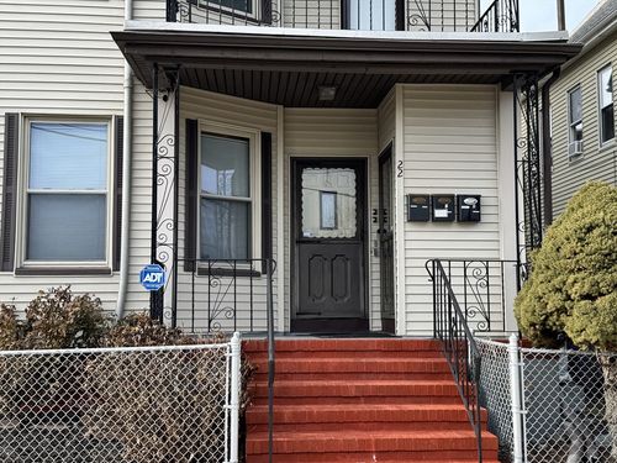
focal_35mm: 42
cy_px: 232
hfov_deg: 44.8
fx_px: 749
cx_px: 308
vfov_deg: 34.3
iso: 80
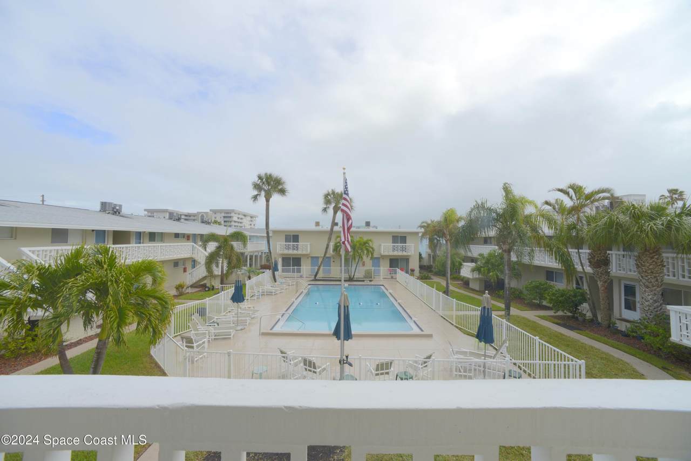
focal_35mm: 14
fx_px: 269
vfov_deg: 81.2
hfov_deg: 104.2
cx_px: 346
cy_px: 230
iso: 100
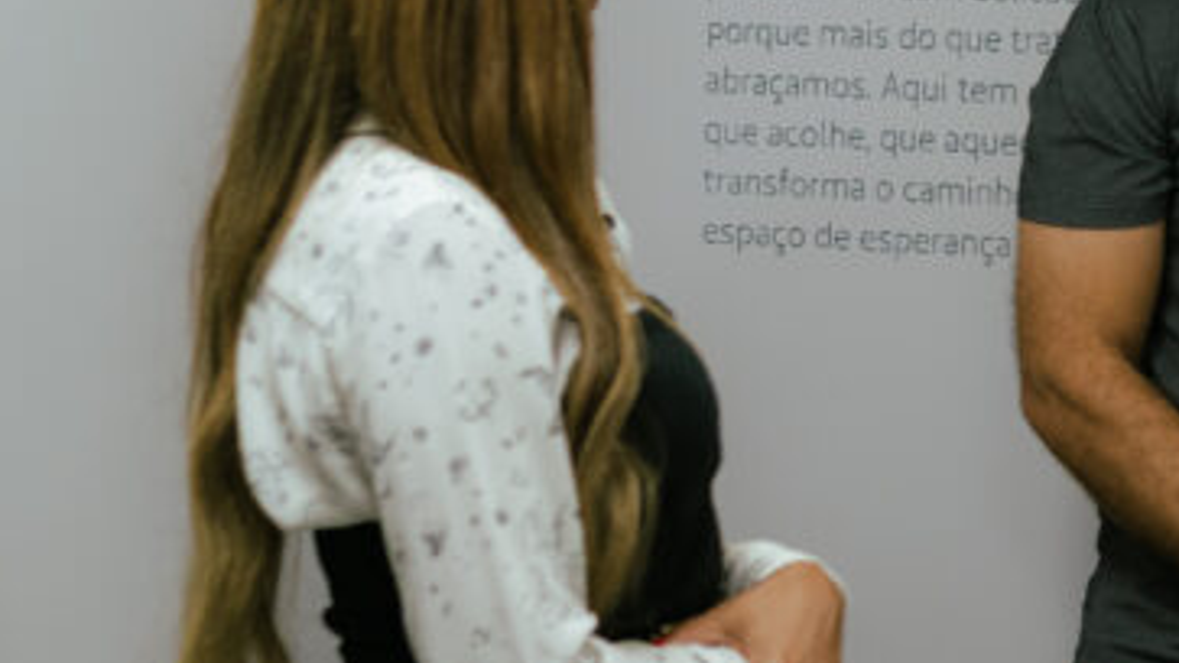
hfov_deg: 13.9
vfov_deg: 8.2
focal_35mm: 148
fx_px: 4626
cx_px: 1582
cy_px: 107
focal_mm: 50
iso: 640
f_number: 2.8
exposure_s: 1/125
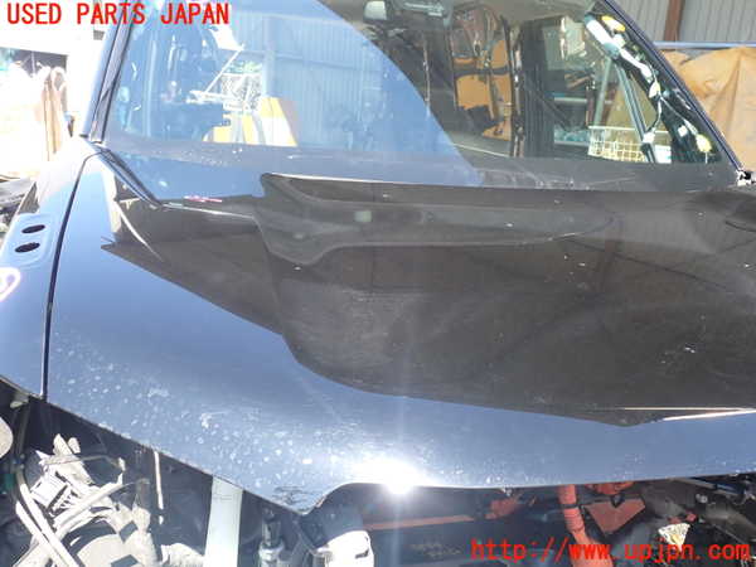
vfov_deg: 46.8
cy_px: 284
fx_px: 655
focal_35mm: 30
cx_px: 378
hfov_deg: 60.0
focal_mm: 5.4
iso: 100
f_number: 3.2
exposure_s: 1/125
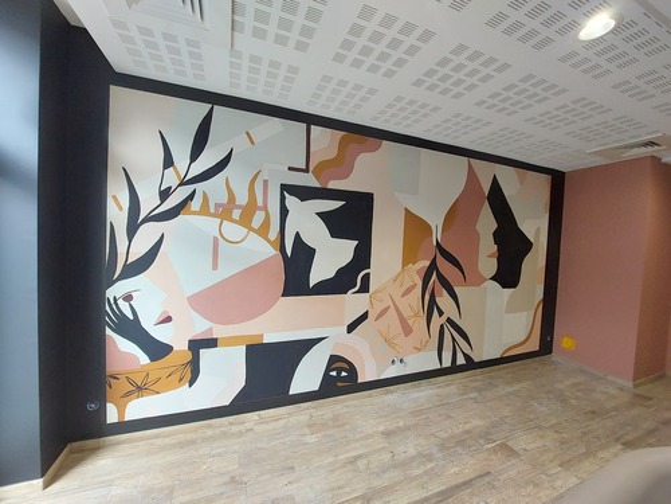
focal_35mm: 13
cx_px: 336
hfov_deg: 106.2
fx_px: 252
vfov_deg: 89.9
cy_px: 252
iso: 100
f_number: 2.2
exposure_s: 1/50
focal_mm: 1.74
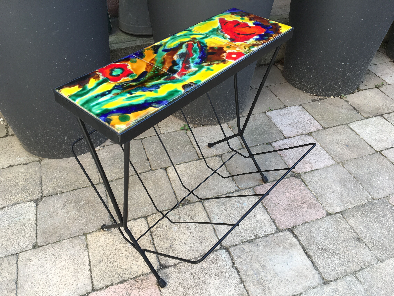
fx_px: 330
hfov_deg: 61.7
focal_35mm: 29
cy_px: 148
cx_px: 197
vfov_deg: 48.2
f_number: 2.2
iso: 25
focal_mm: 4.15
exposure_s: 1/100
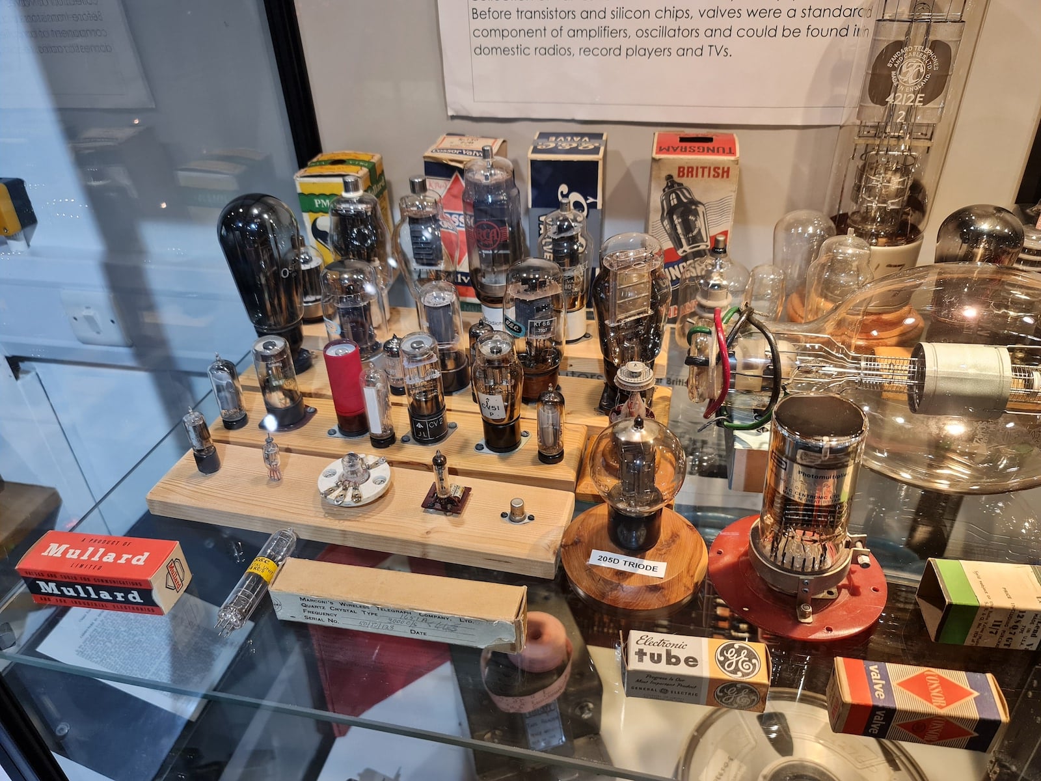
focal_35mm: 25
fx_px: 752
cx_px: 520
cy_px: 390
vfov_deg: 54.9
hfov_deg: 69.4
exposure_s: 1/50
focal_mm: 7
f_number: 1.8
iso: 200
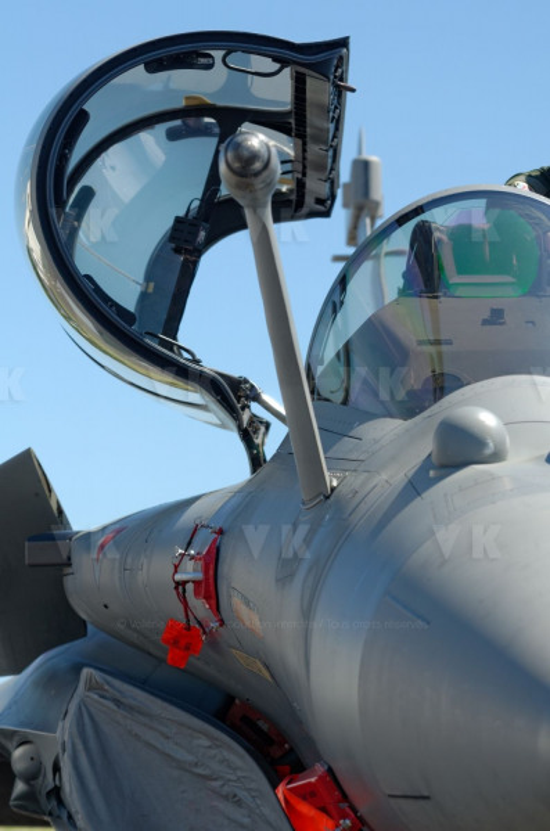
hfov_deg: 9.3
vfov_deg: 14.0
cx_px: 275
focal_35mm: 147
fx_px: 3386
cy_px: 416
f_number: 4.5
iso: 100
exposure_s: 1/500
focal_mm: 98
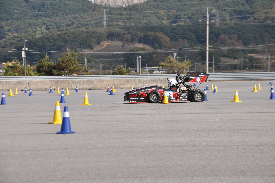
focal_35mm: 158
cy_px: 92
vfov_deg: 8.7
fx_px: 1202
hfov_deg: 13.1
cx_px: 138
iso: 250
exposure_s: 1/750
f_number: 9.5
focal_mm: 105
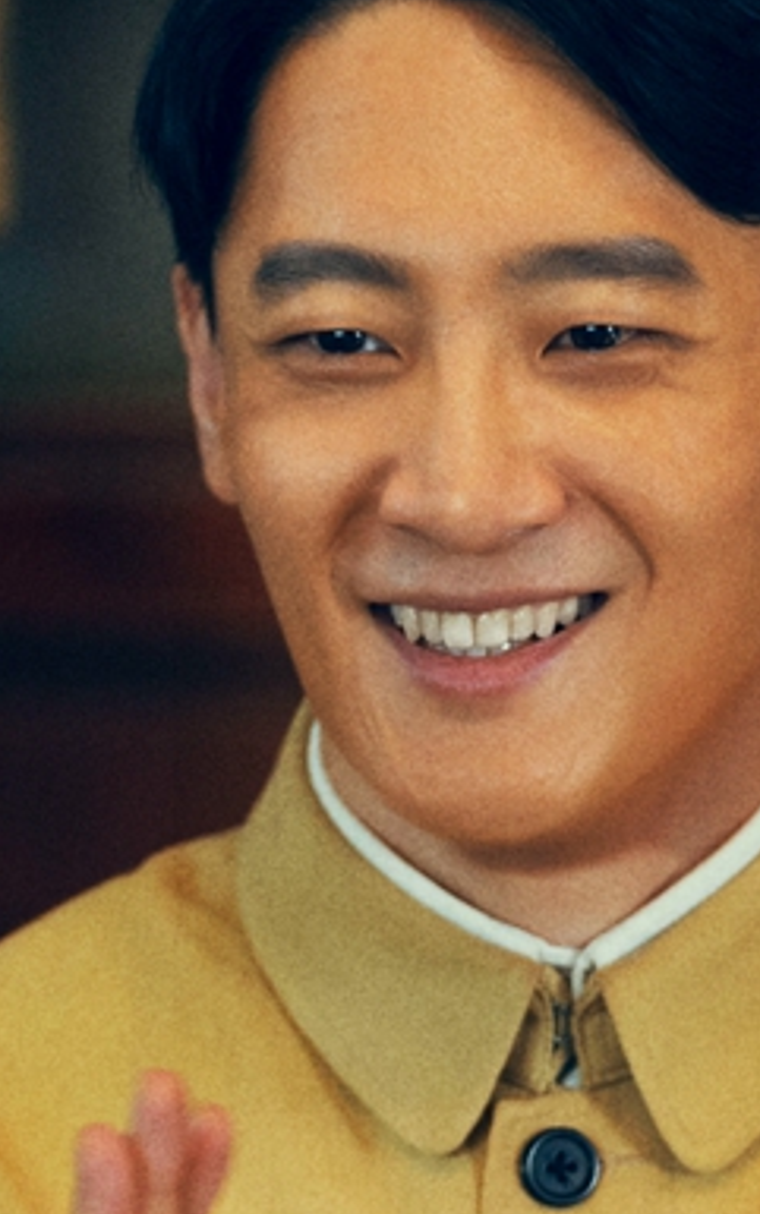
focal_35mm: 514
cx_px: 527
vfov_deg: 4.1
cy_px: 1331
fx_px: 17015
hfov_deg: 2.6
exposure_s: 1/125
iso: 2500
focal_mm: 162
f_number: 2.8
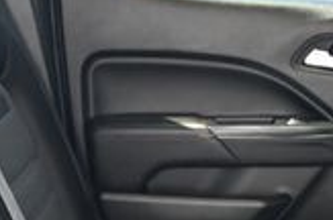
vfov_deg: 11.4
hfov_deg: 17.2
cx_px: 45
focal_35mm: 118
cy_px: 251
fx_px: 1089
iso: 900
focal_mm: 20
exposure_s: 1/125
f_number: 3.8
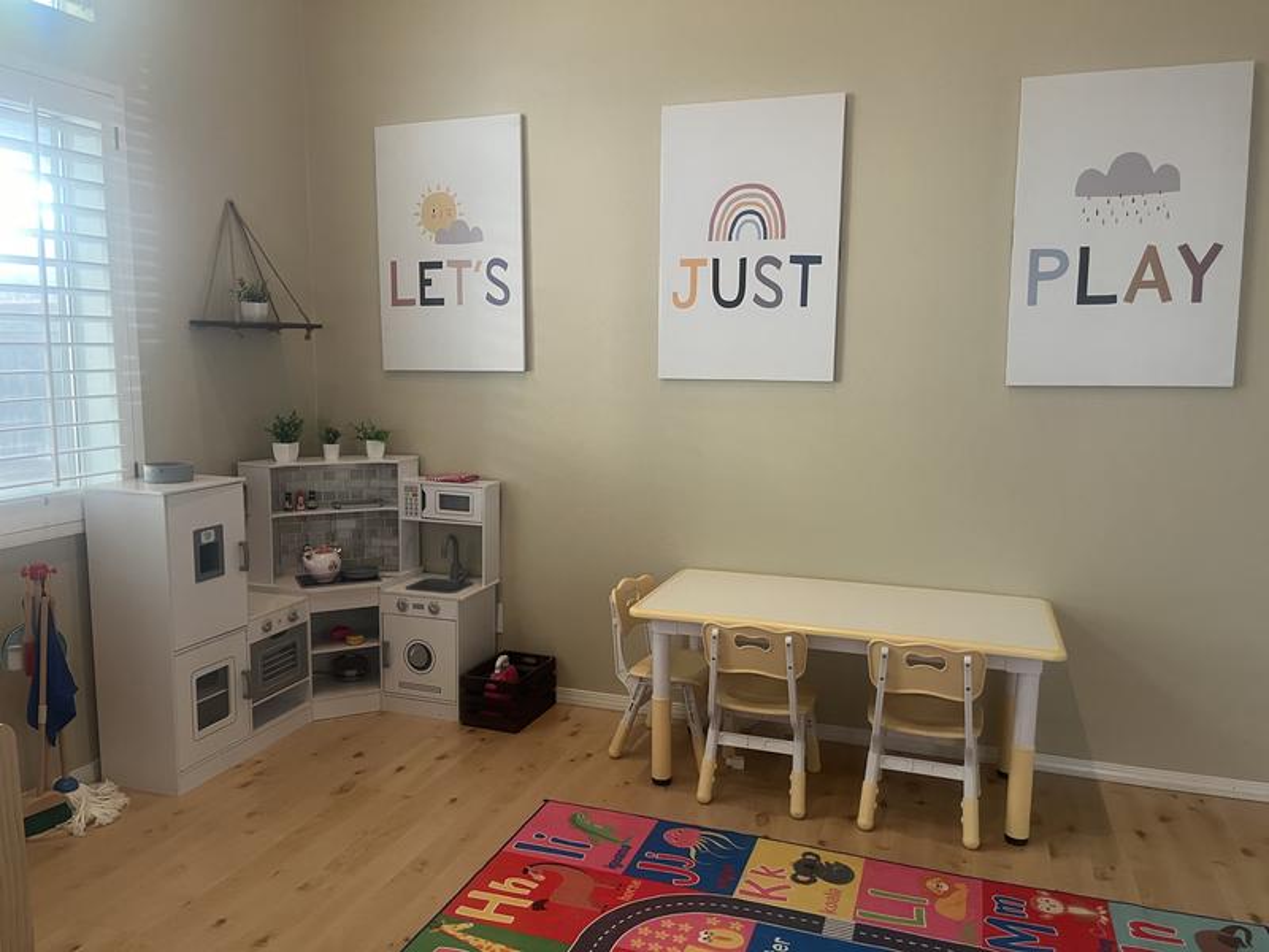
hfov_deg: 67.3
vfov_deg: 53.1
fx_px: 953
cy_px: 476
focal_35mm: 26
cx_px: 634
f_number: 1.6
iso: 200
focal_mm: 5.1
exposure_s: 1/60
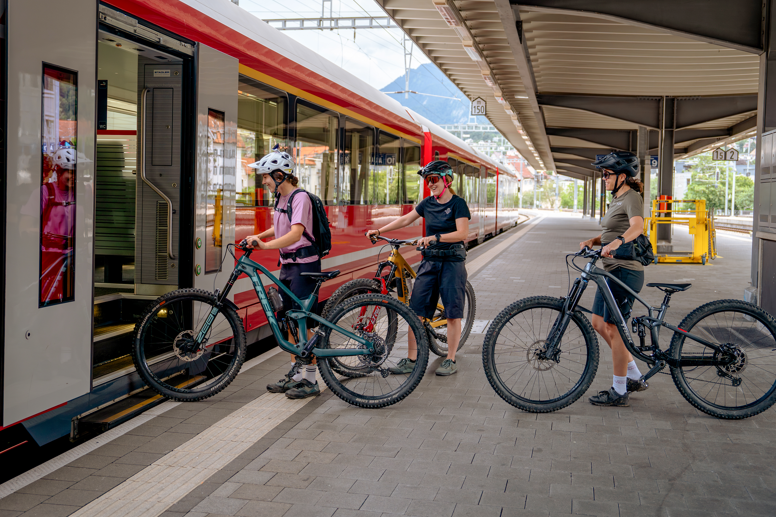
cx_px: 378
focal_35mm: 40
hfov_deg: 48.5
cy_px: 225
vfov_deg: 33.4
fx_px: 862
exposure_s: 1/1250
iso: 250
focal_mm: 35
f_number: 2.8
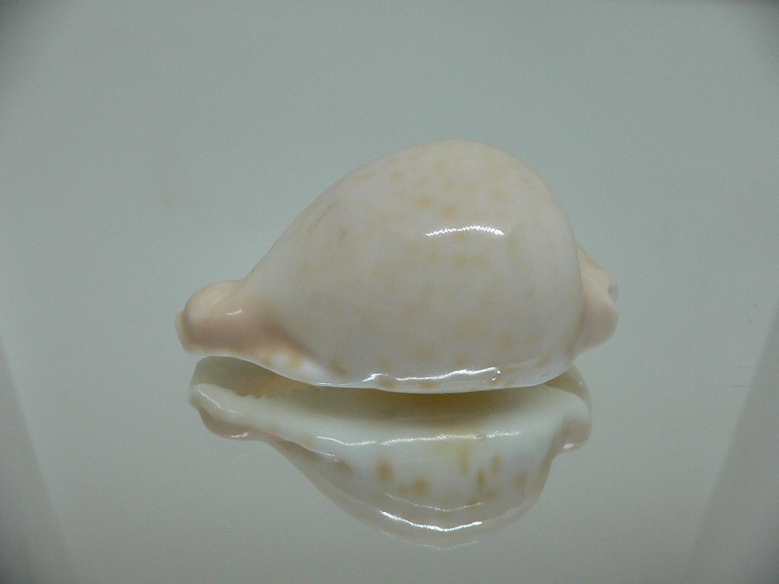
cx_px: 390
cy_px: 292
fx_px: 788
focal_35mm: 35
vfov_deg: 40.7
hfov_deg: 52.6
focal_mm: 4.6
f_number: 2.8
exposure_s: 1/60
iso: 200
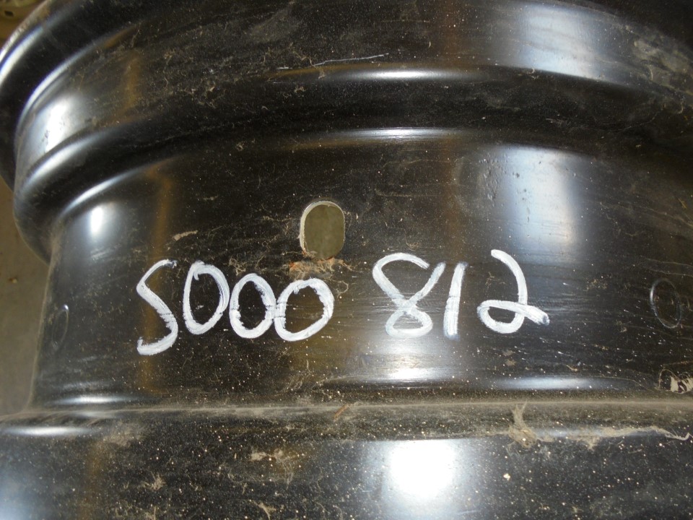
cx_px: 346
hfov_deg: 67.3
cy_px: 260
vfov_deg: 53.1
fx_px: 521
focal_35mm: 26
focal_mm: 4.6
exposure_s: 1/30
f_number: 3.5
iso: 100
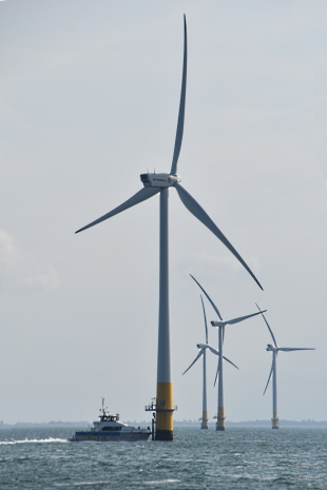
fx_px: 3576
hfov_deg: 5.2
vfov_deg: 7.8
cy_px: 245
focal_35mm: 262
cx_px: 164
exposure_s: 1/1250
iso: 200
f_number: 9
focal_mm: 175
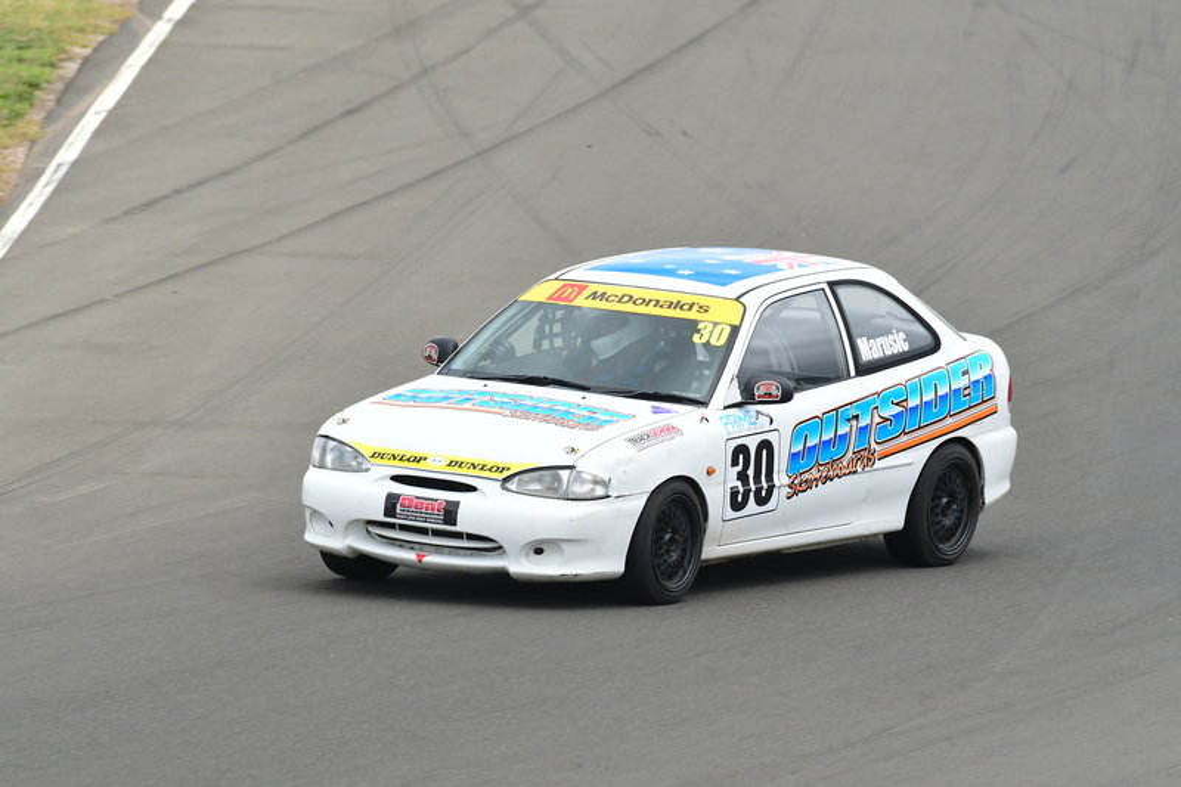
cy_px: 394
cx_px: 590
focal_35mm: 750
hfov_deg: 2.8
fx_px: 24598
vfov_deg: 1.8
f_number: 10
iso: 640
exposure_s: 1/640
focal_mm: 500
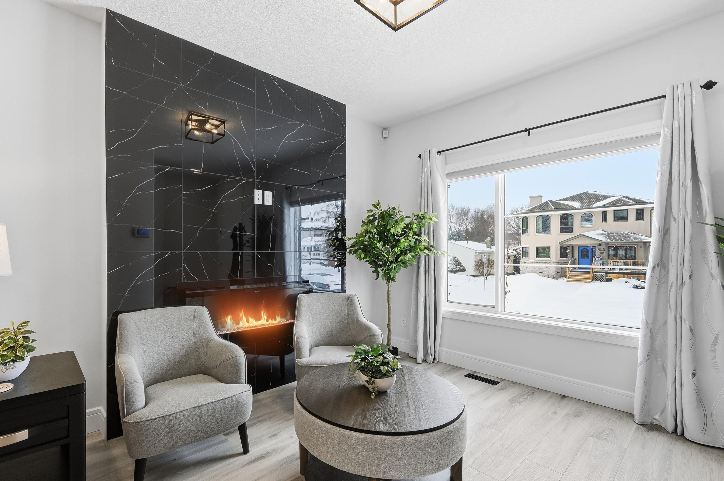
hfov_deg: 96.3
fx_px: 321
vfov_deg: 73.6
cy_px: 252
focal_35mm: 16
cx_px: 317
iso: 100
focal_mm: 14
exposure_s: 1/100
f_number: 8
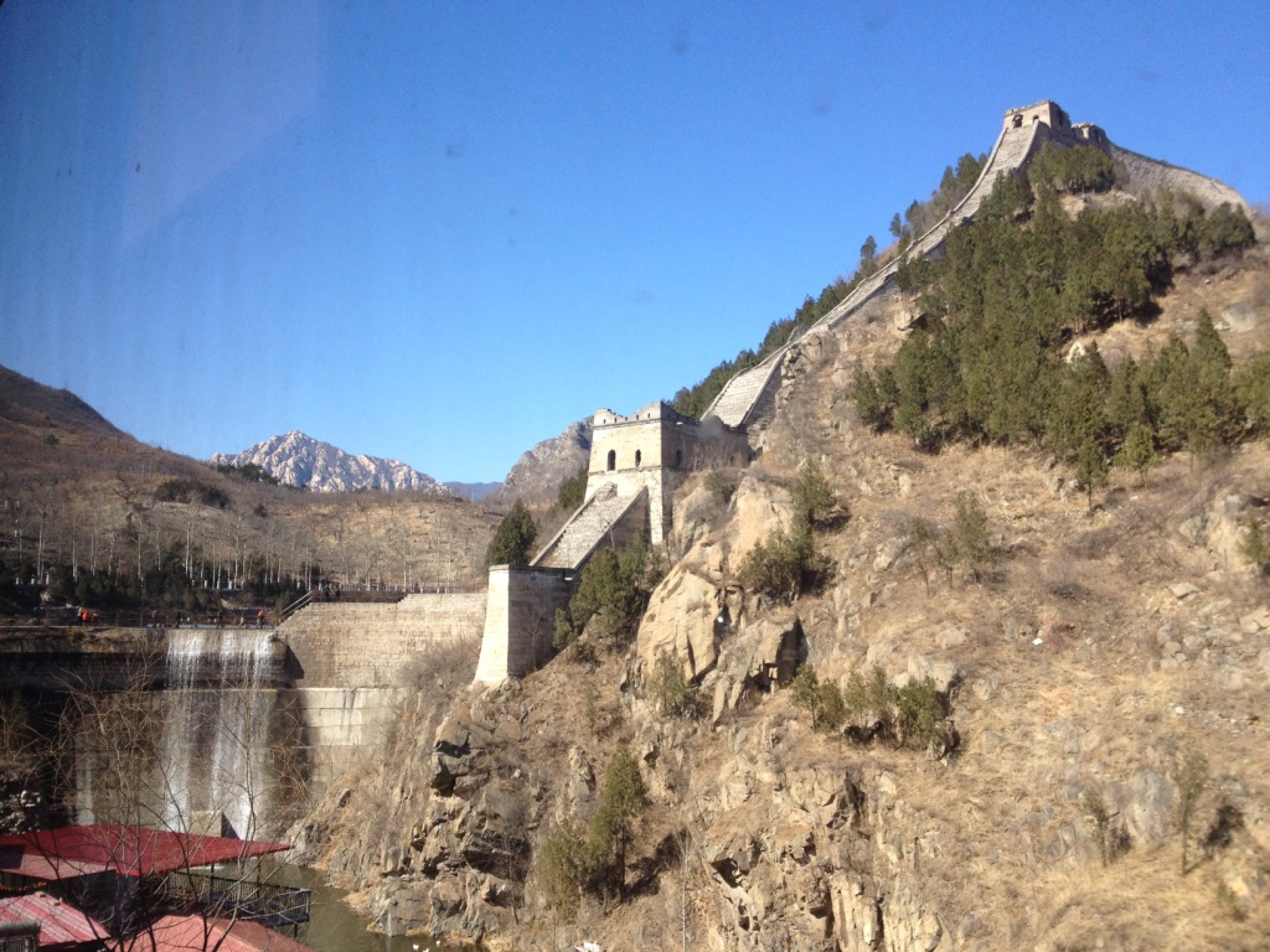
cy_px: 476
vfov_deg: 40.7
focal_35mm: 35
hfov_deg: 52.6
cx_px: 635
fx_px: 1284
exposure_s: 1/905
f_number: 2.4
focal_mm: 4.28
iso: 64
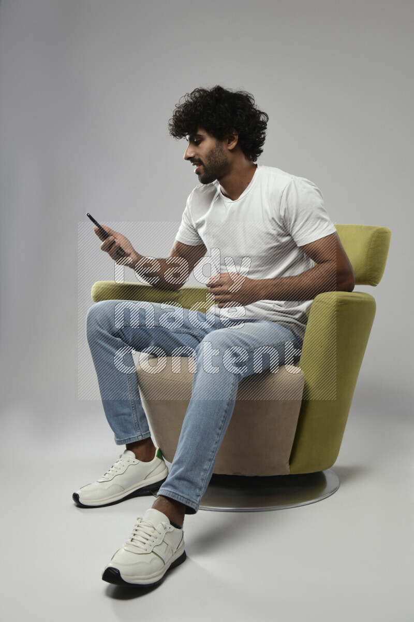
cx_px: 207
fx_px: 759
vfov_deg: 44.5
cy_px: 311
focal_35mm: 44
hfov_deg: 30.5
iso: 400
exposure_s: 1/125
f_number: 6.3
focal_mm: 44
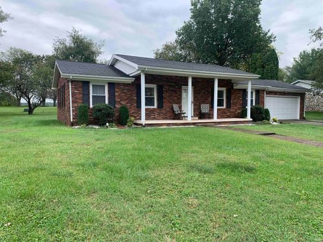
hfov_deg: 67.3
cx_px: 162
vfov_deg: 53.1
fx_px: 243
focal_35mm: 26
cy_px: 121
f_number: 1.8
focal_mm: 4.25
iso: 25
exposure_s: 1/879
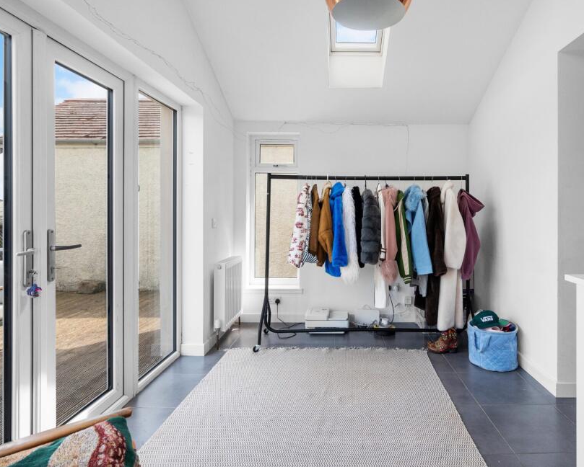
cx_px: 347
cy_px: 222
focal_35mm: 19
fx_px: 329
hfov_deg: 82.4
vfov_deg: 70.8
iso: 640
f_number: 8
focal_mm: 16
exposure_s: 1/200
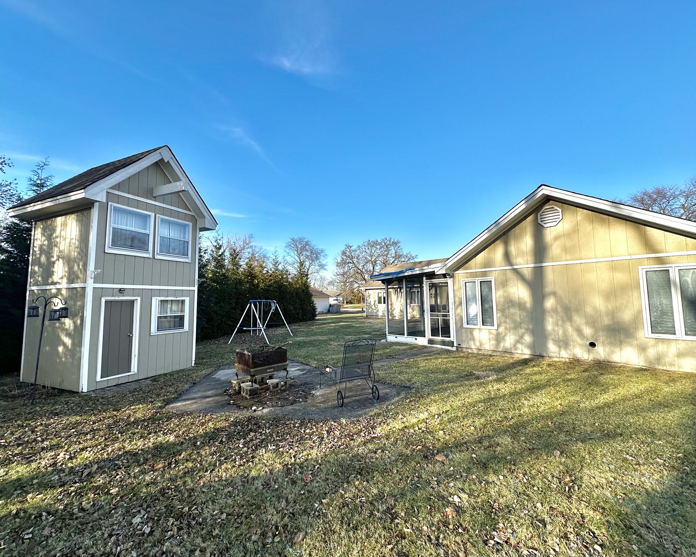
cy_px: 271
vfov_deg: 84.0
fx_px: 309
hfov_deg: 96.8
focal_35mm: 15
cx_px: 358
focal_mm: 2.22
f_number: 2.2
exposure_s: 1/1043
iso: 50
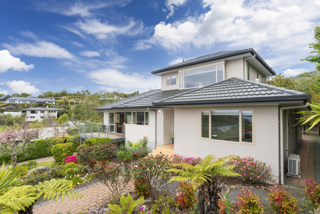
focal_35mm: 19
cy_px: 107
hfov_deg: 88.1
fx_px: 165
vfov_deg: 65.7
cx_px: 160
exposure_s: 1/800
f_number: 9
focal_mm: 18.6
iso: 640
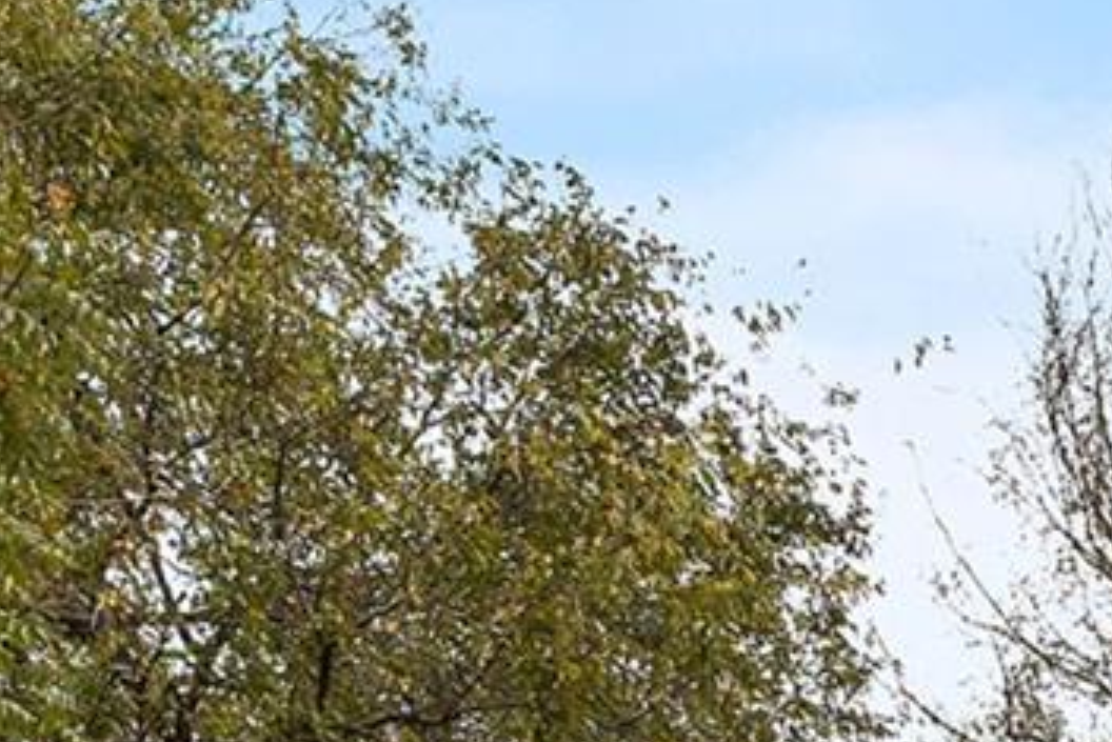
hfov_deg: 19.6
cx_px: 1564
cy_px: 1830
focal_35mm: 93
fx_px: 2874
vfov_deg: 11.8
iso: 125
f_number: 8
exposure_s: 1/60
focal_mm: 16
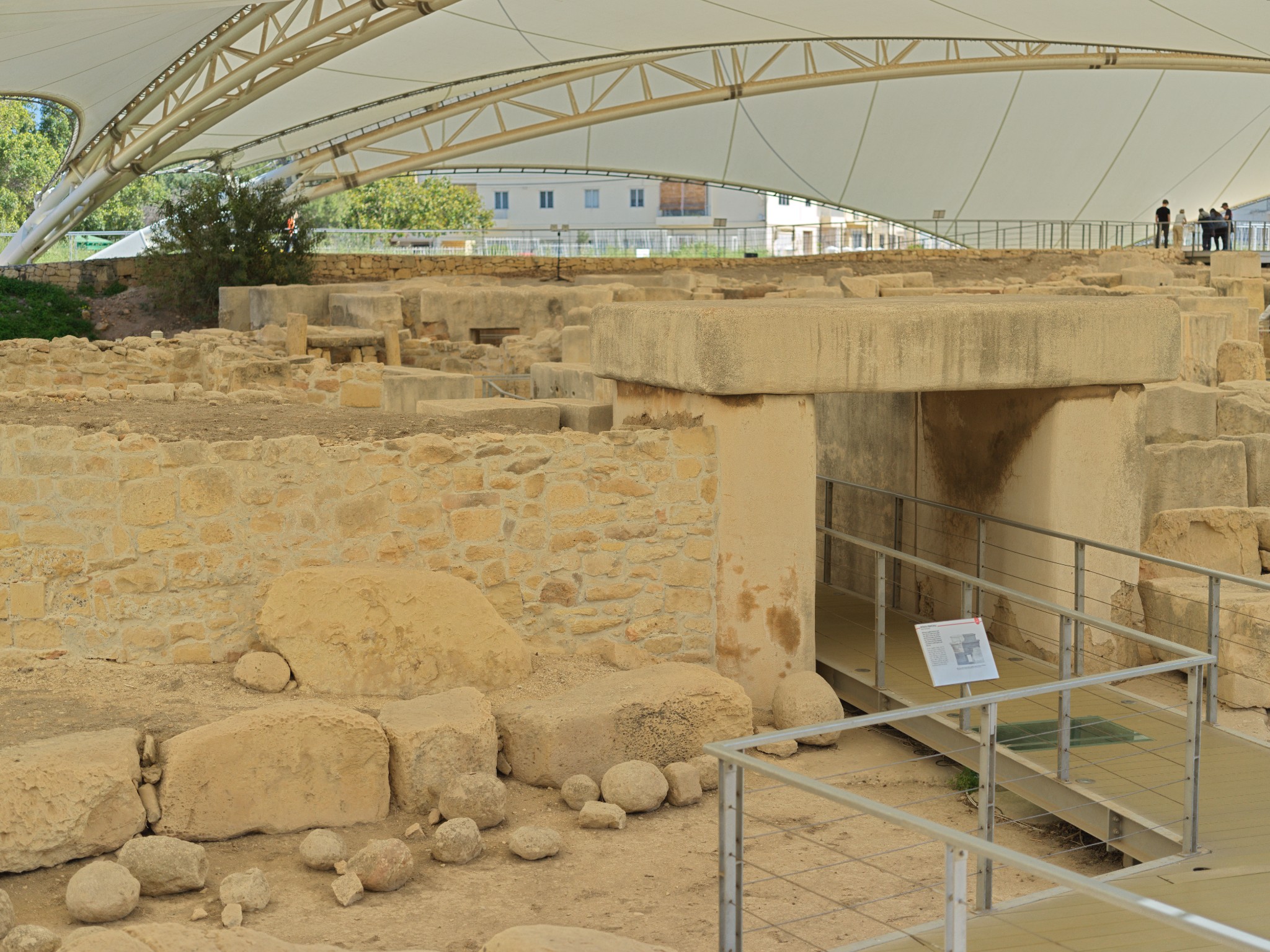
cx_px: 635
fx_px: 1871
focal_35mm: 51
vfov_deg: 28.5
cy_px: 476
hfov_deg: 37.5
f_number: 2.8
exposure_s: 1/1000
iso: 400
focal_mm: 65
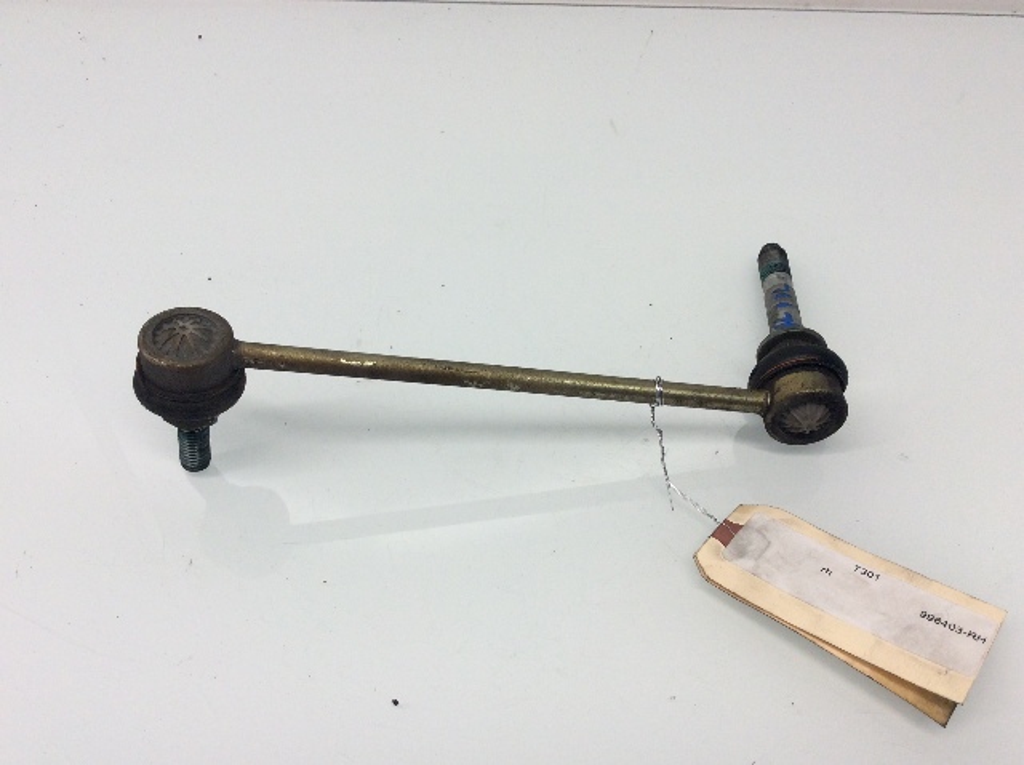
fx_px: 945
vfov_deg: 44.1
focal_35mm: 32
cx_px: 512
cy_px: 382
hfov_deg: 56.9
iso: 50
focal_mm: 3.3
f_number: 2.4
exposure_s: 1/120
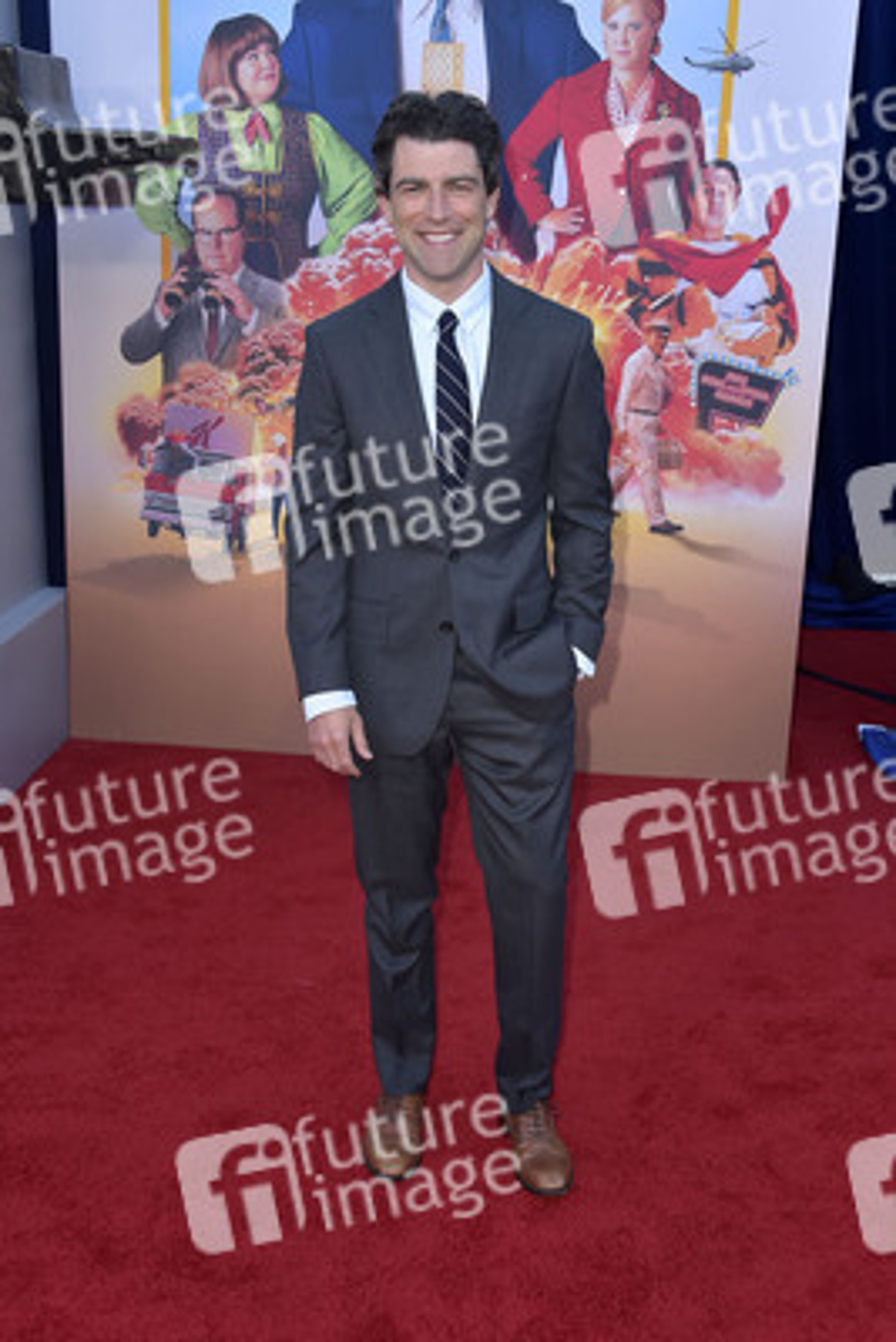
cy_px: 671
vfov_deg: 53.1
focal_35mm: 36
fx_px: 1343
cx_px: 448
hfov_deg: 36.9
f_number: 6.3
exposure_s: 1/250
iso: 400
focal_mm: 36
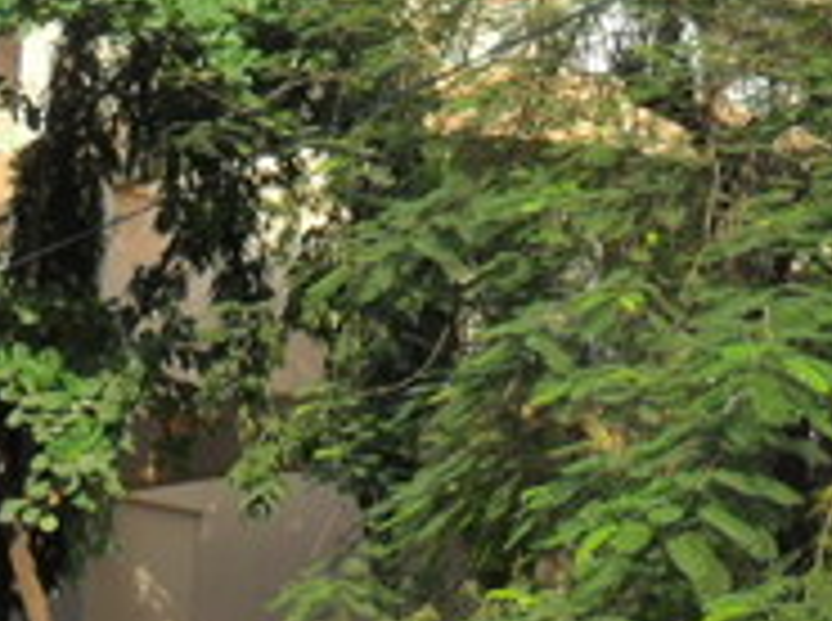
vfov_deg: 13.2
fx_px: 2663
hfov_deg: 17.7
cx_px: 310
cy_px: 45
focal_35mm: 111
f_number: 3.7
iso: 100
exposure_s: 1/250
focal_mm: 5.7
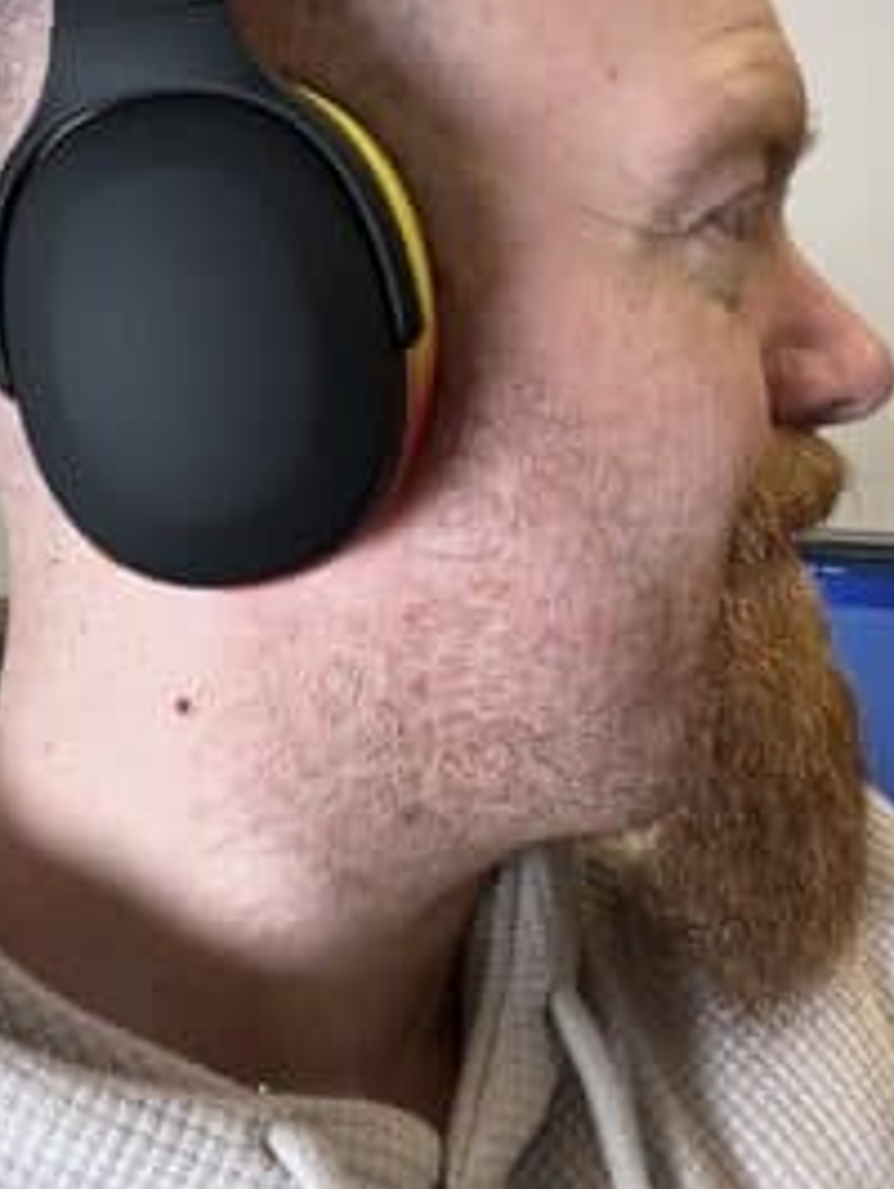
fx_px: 1513
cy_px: 326
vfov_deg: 41.9
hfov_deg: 32.9
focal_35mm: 44
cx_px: 413
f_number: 2.2
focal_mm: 2.71
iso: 64
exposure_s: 1/50
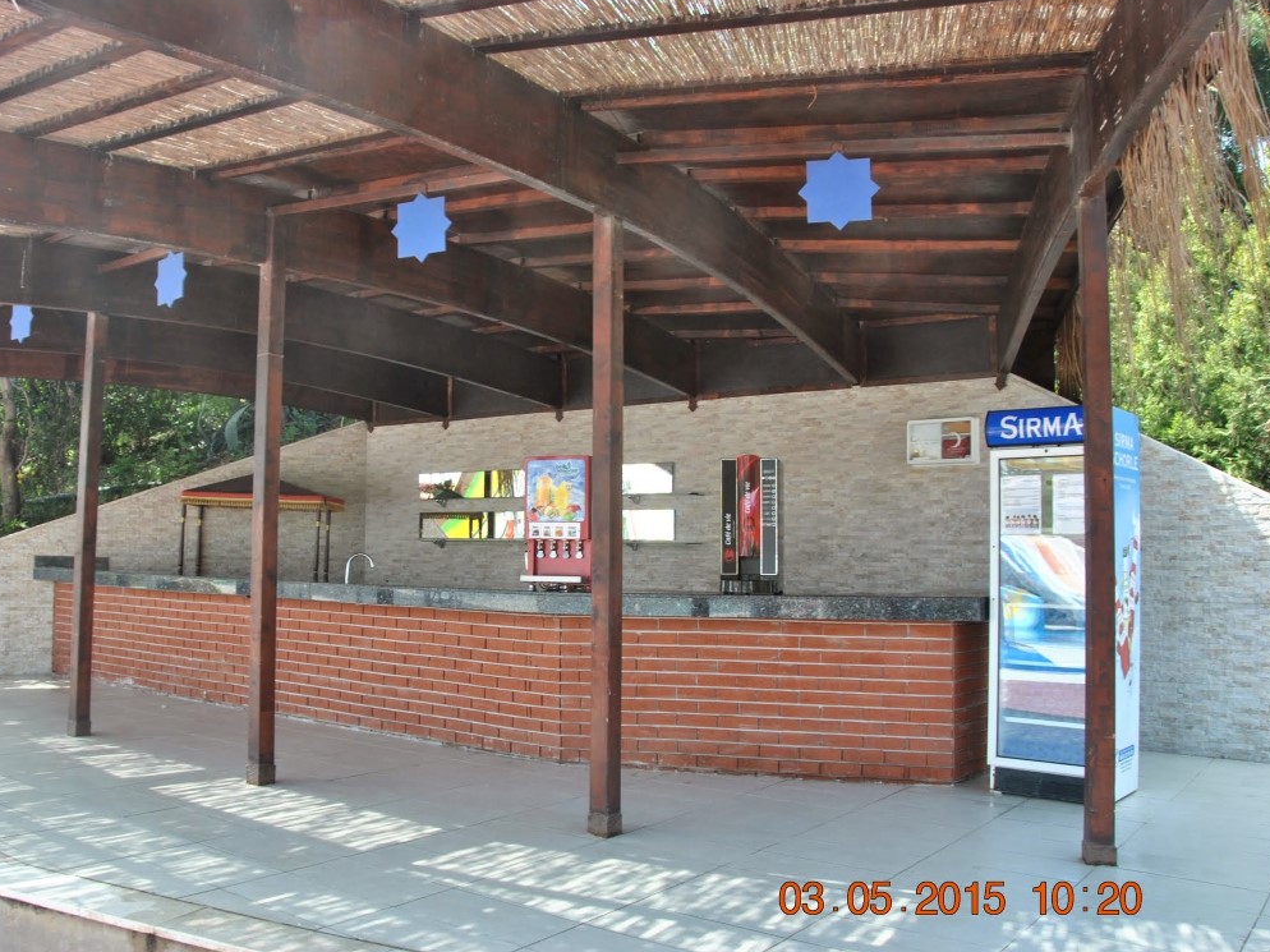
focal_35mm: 30
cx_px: 549
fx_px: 1100
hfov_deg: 59.7
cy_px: 482
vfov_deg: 46.8
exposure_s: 1/125
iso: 140
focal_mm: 18
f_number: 5.6
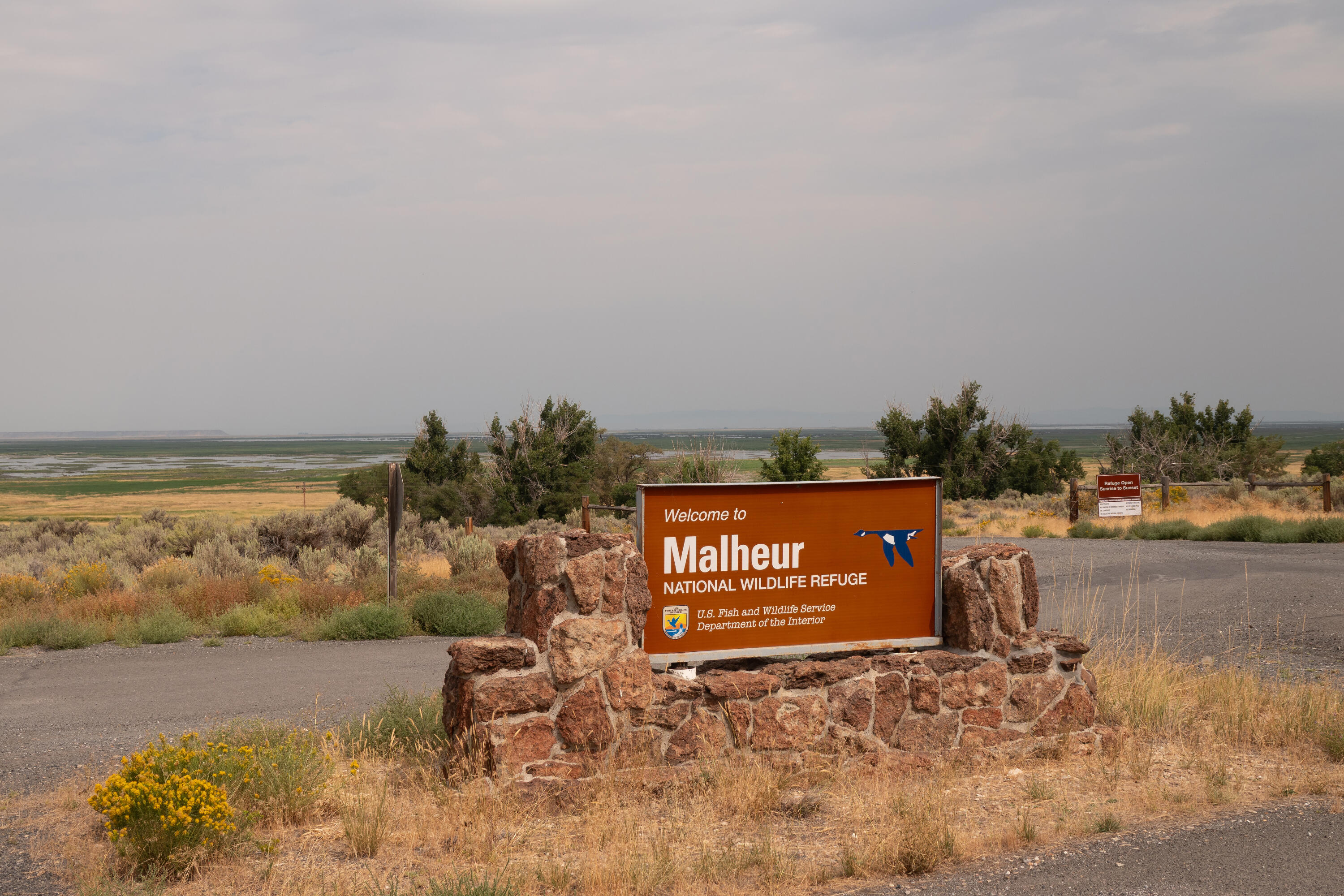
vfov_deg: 30.5
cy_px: 448
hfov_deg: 44.5
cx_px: 672
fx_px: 1643
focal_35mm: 44
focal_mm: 16.31
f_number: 4.5
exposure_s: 1/1000
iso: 100
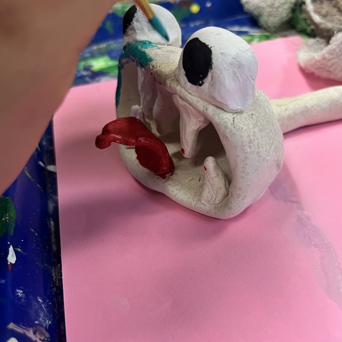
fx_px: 402
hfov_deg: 46.0
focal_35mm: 36
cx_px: 181
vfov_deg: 45.6
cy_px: 219
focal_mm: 5.1
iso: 100
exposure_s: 1/63
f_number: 1.6
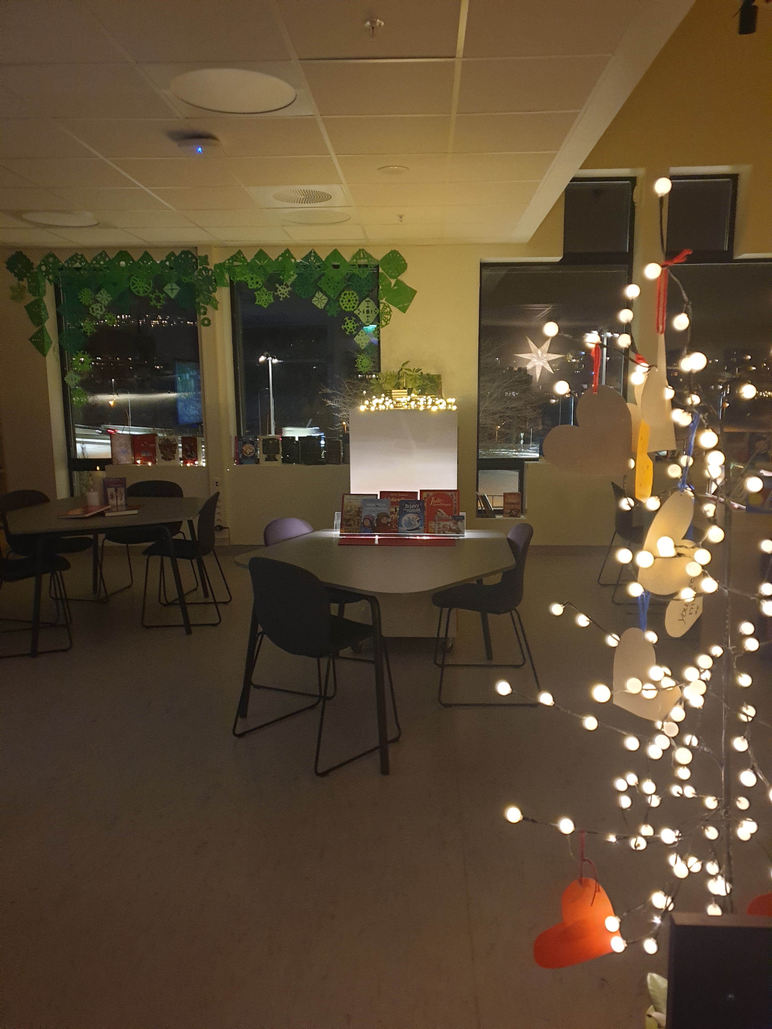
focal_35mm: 26
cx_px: 386
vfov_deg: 67.3
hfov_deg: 53.1
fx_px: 773
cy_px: 514
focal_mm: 4.3
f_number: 1.5
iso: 400
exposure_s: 1/10
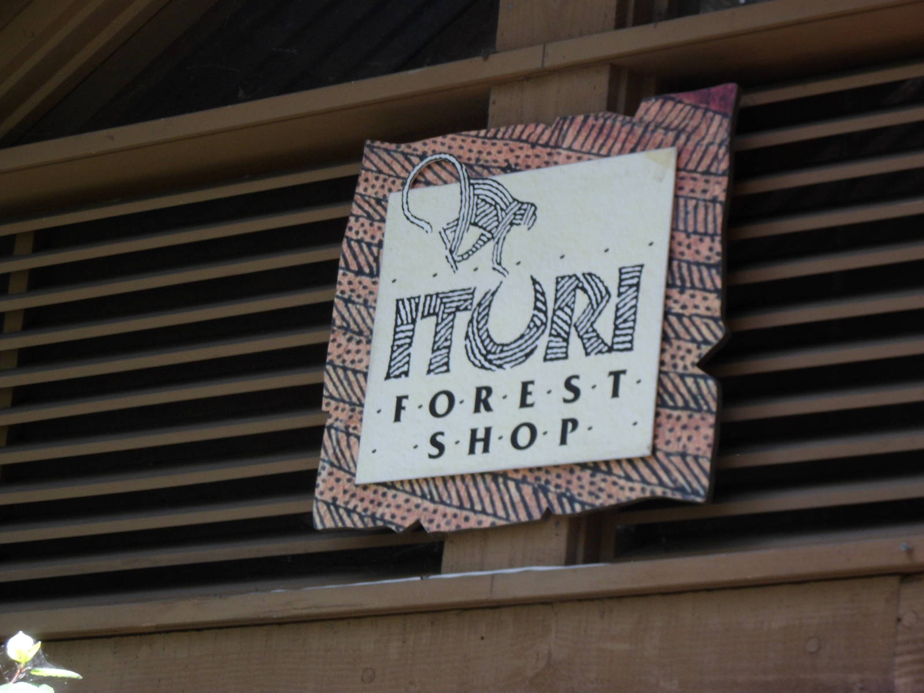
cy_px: 346
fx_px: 3470
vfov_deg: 11.4
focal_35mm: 130
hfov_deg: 15.2
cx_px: 462
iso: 80
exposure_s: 1/45
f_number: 5.4
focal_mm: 22.5
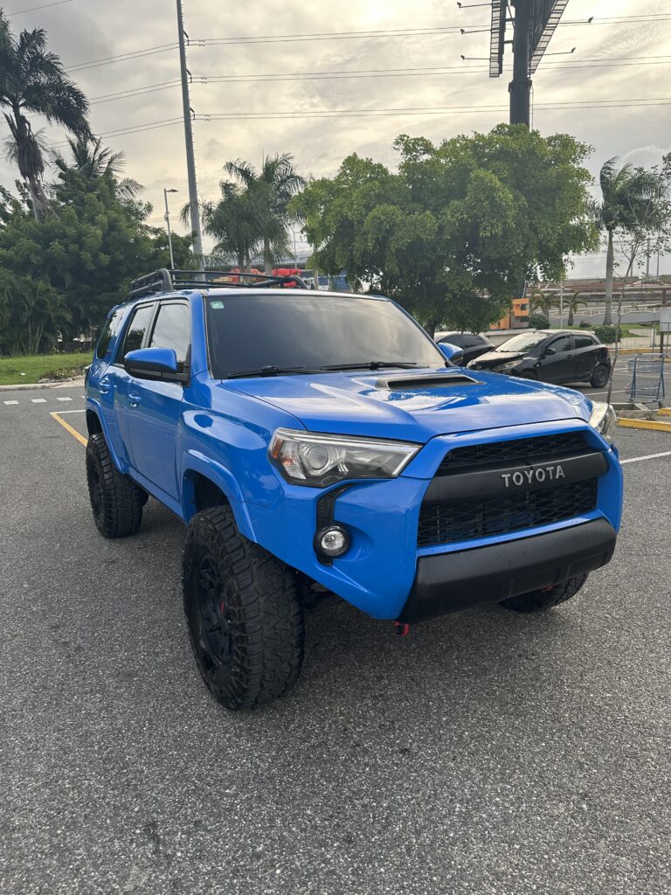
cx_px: 336
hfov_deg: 56.8
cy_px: 448
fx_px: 620
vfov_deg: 71.6
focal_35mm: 24
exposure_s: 1/226
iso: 80
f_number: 1.78
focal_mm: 6.86
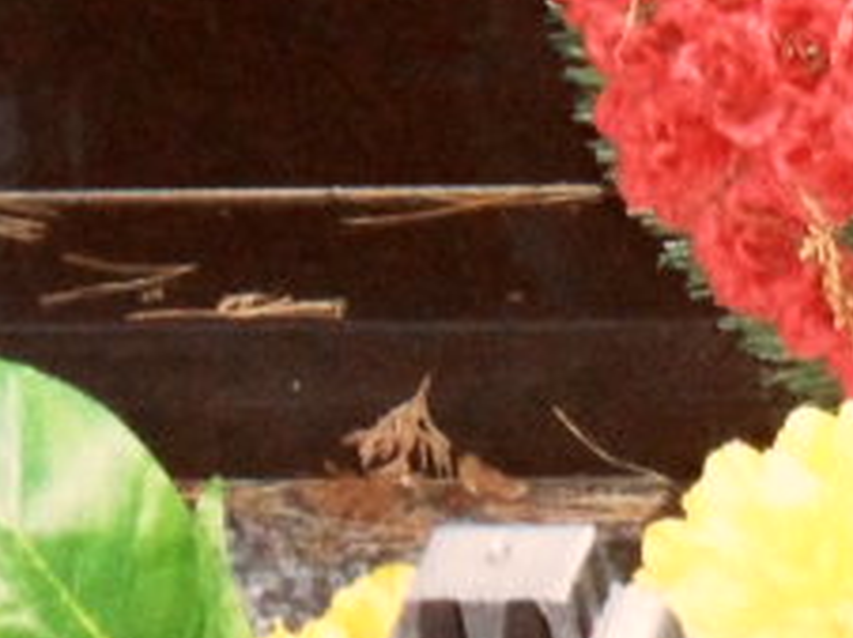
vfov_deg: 5.3
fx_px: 6695
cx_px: 959
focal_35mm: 272
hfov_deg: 7.2
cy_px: -630
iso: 640
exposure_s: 1/45
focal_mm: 10.3
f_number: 4
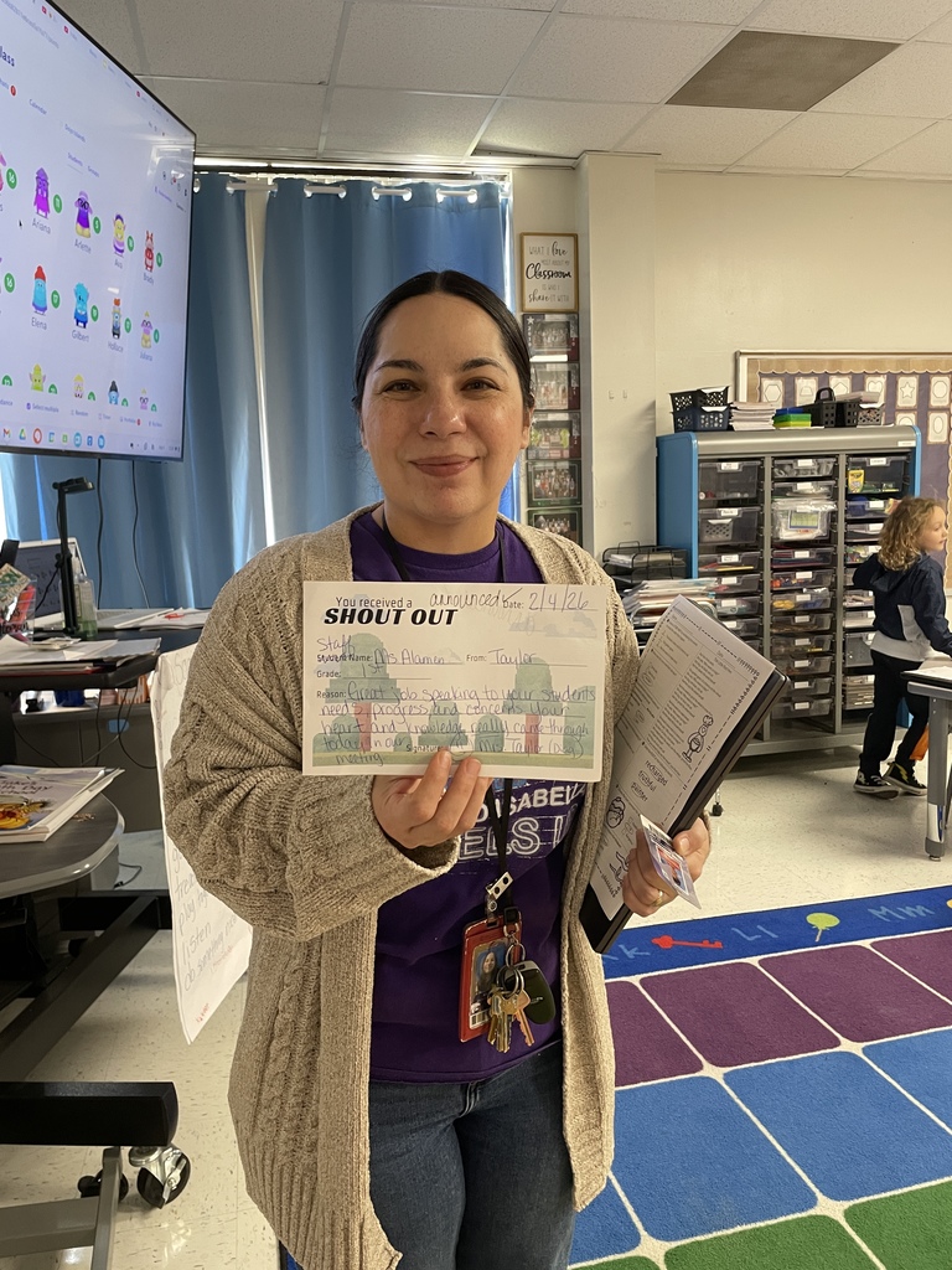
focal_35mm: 26
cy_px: 635
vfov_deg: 67.3
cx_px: 476
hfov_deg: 53.1
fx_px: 953
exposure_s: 1/60
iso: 200
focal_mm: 4.2
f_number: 1.6
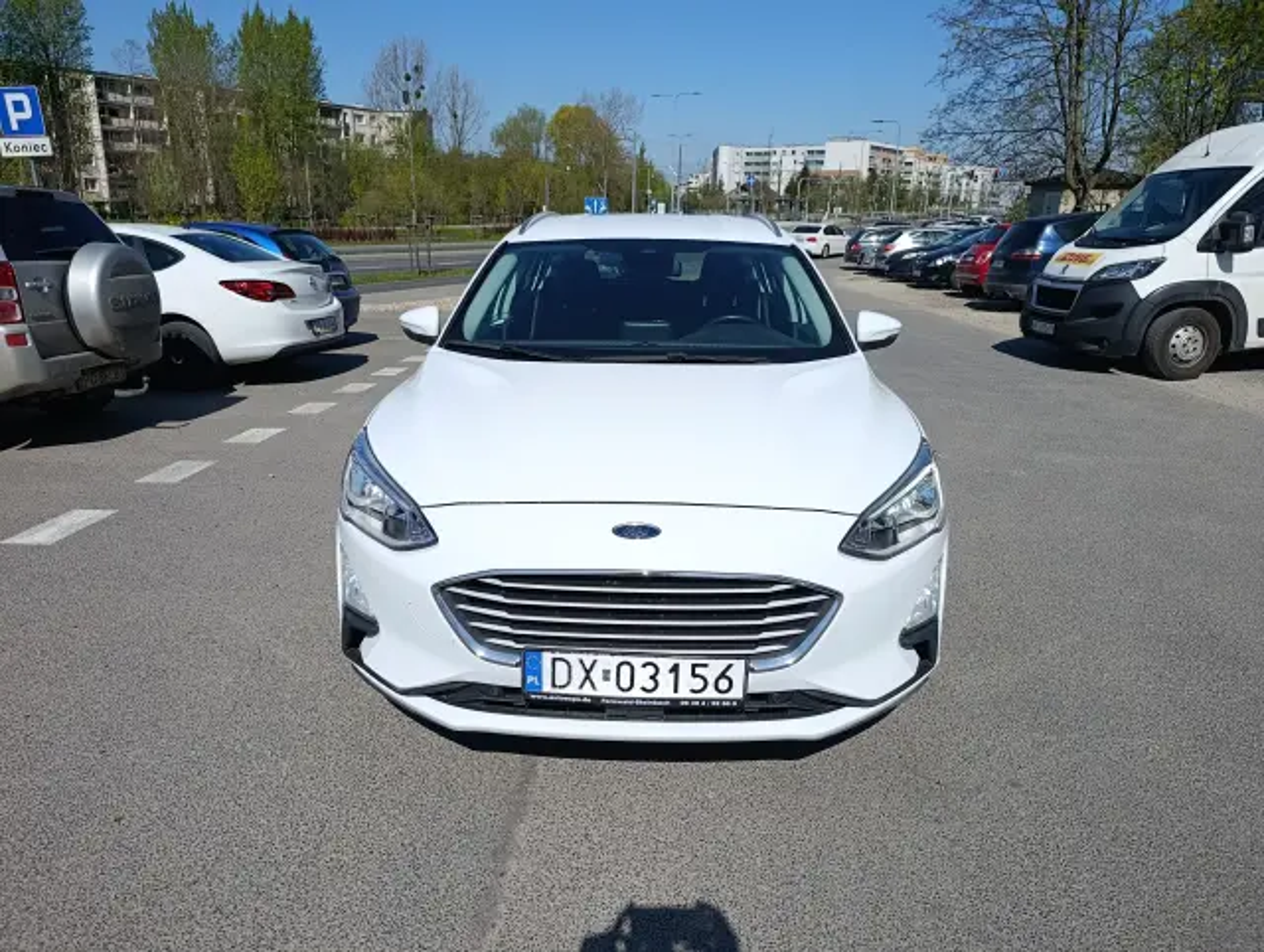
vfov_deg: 59.0
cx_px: 632
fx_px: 841
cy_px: 476
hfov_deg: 73.8
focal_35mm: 23
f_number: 1.65
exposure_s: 1/1189
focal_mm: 6.11
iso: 53
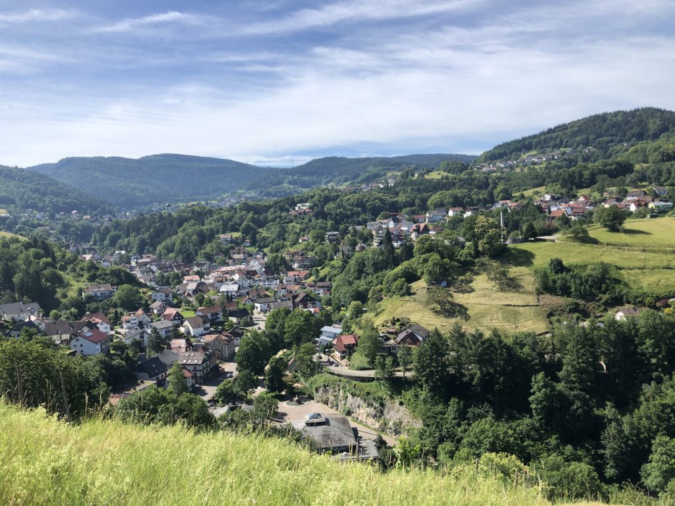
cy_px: 253
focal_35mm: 28
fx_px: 546
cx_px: 338
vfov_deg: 49.7
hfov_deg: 63.4
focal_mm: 3.99
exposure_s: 1/1845
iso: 20
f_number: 1.8
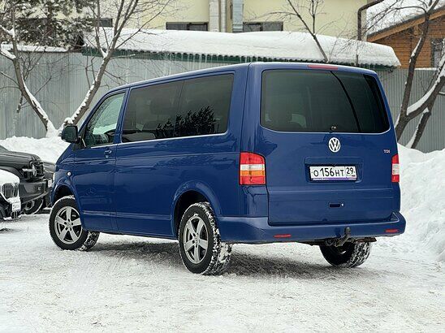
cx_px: 222
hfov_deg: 25.4
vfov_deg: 19.1
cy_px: 166
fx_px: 989
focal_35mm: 77
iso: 25
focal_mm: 9
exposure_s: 1/115
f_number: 2.8
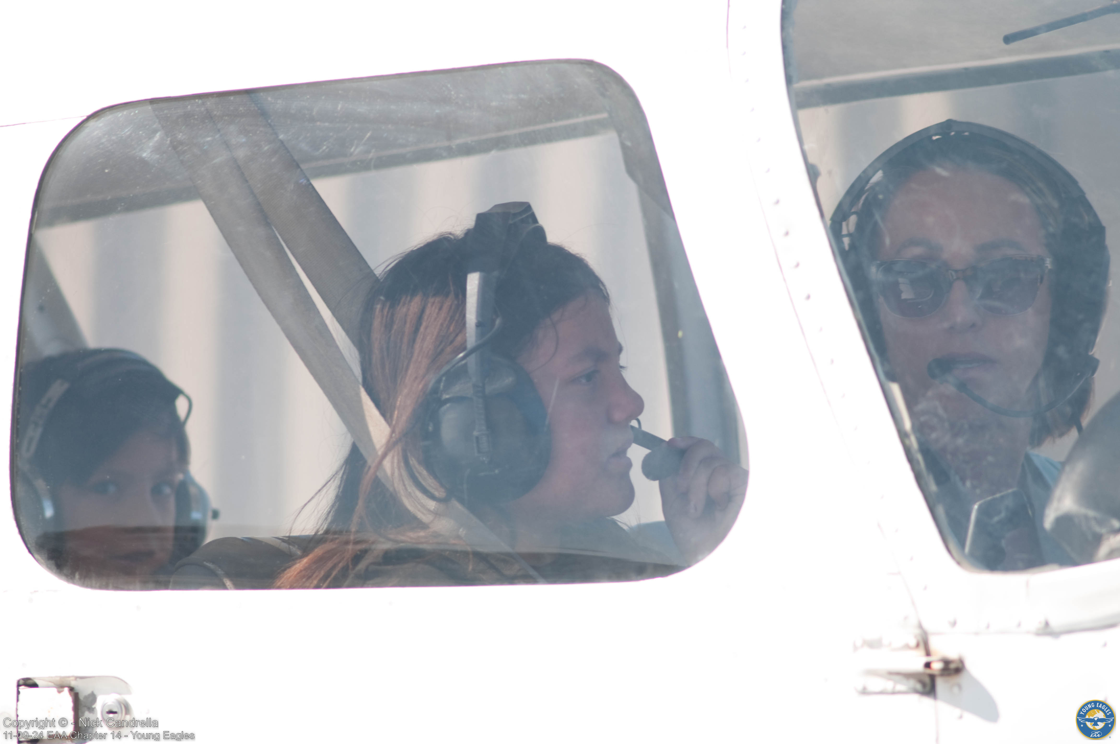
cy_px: 372
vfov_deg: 3.0
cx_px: 560
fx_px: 13983
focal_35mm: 450
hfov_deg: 4.6
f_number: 4
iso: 100
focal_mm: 300
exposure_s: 1/200
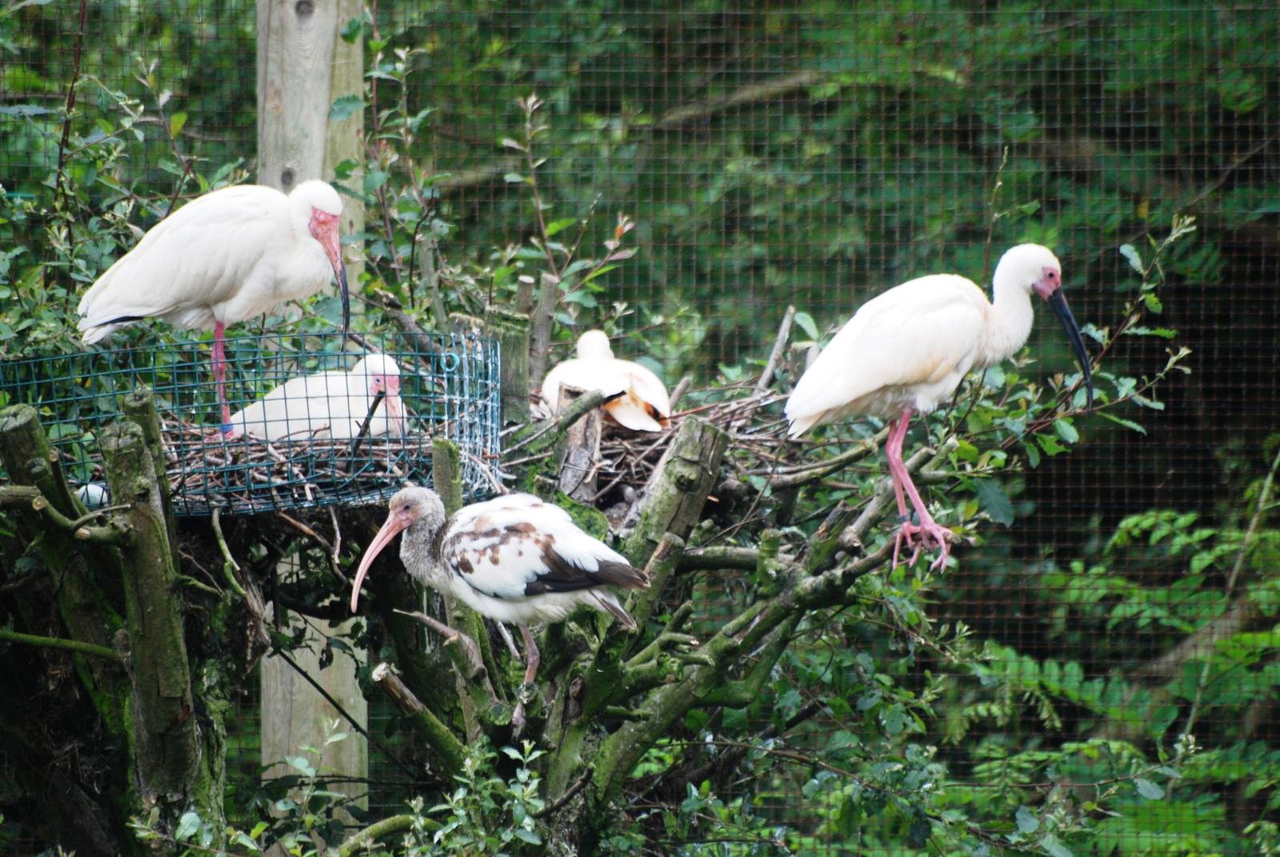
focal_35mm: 450
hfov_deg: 4.6
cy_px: 428
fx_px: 16019
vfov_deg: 3.1
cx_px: 640
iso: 200
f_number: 5.6
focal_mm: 300
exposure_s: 1/200
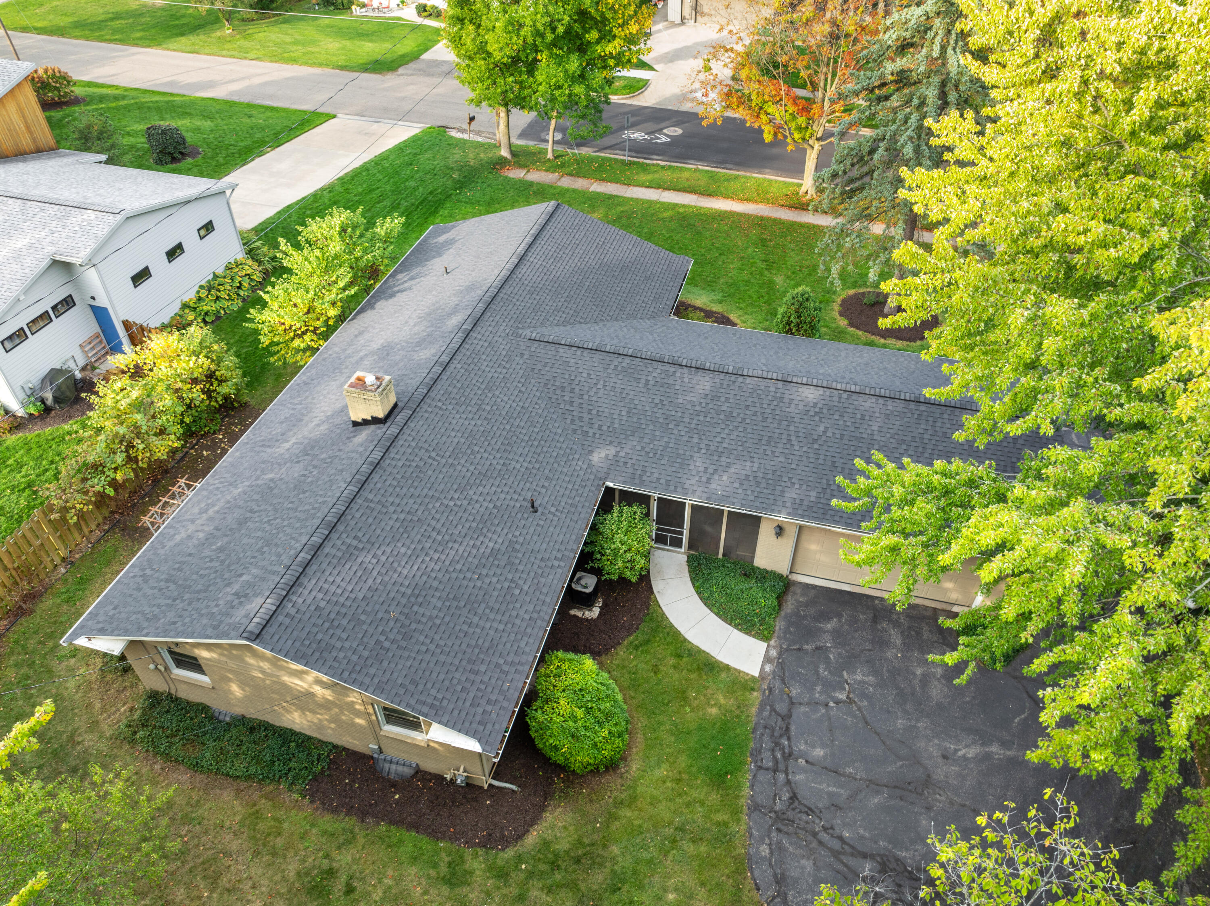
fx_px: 838
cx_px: 605
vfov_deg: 56.8
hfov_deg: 71.6
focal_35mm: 24
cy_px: 453
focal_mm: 12.29
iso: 360
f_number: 2.8
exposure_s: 1/160
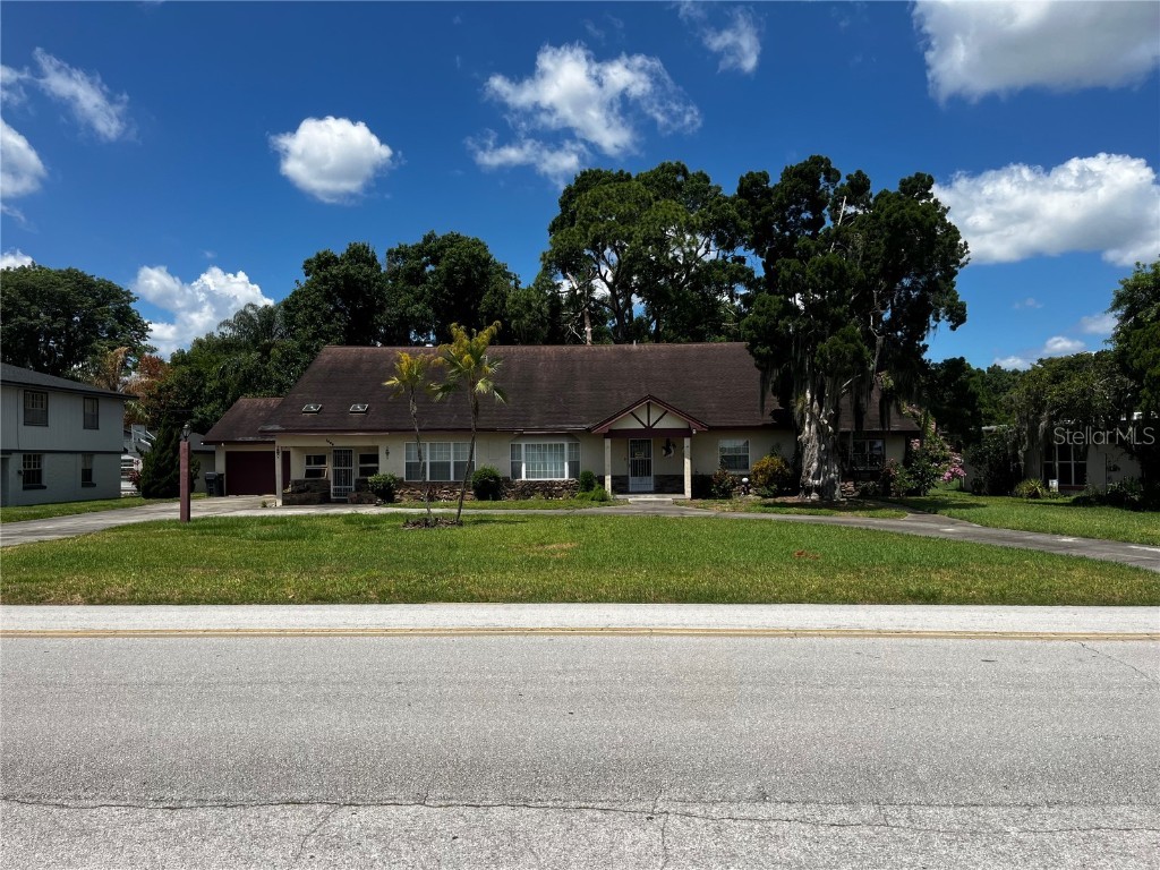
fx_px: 871
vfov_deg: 53.1
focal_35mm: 26
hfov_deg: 67.3
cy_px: 435
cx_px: 580
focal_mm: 5.1
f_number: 1.6
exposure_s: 1/4310
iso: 50
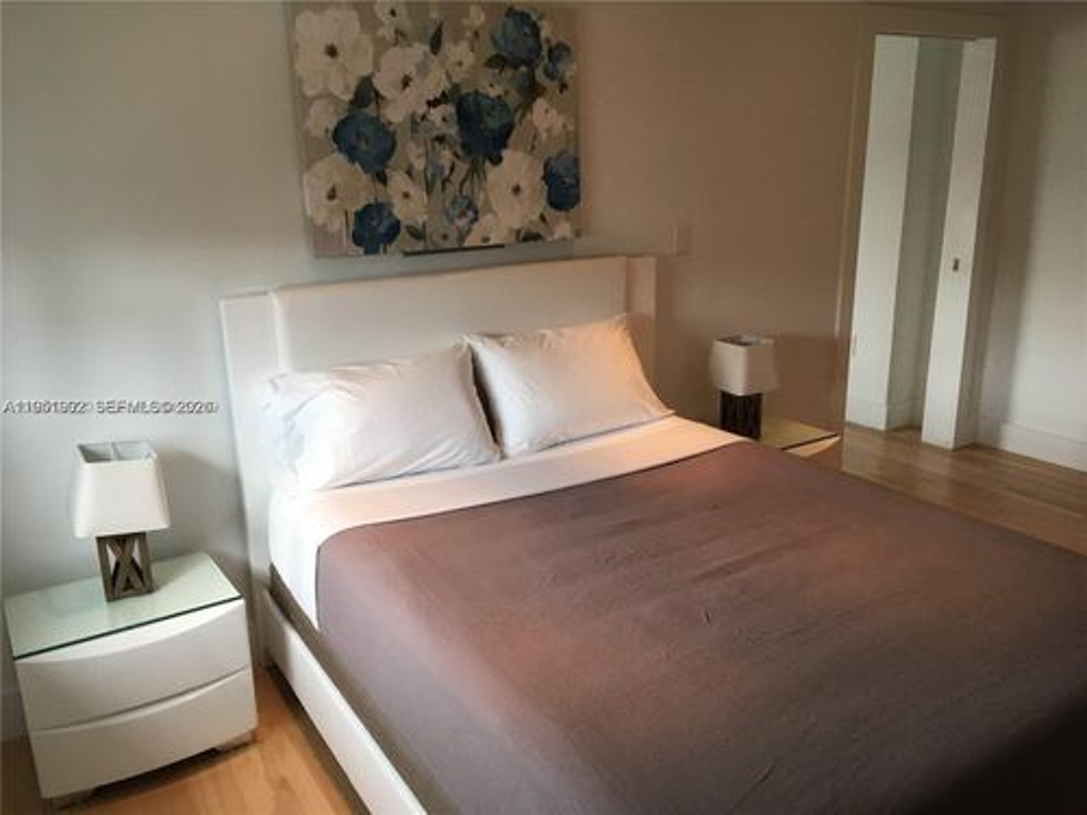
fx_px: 911
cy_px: 408
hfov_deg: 61.7
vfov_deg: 48.2
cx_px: 544
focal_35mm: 29
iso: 40
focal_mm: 4.15
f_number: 2.2
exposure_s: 1/30
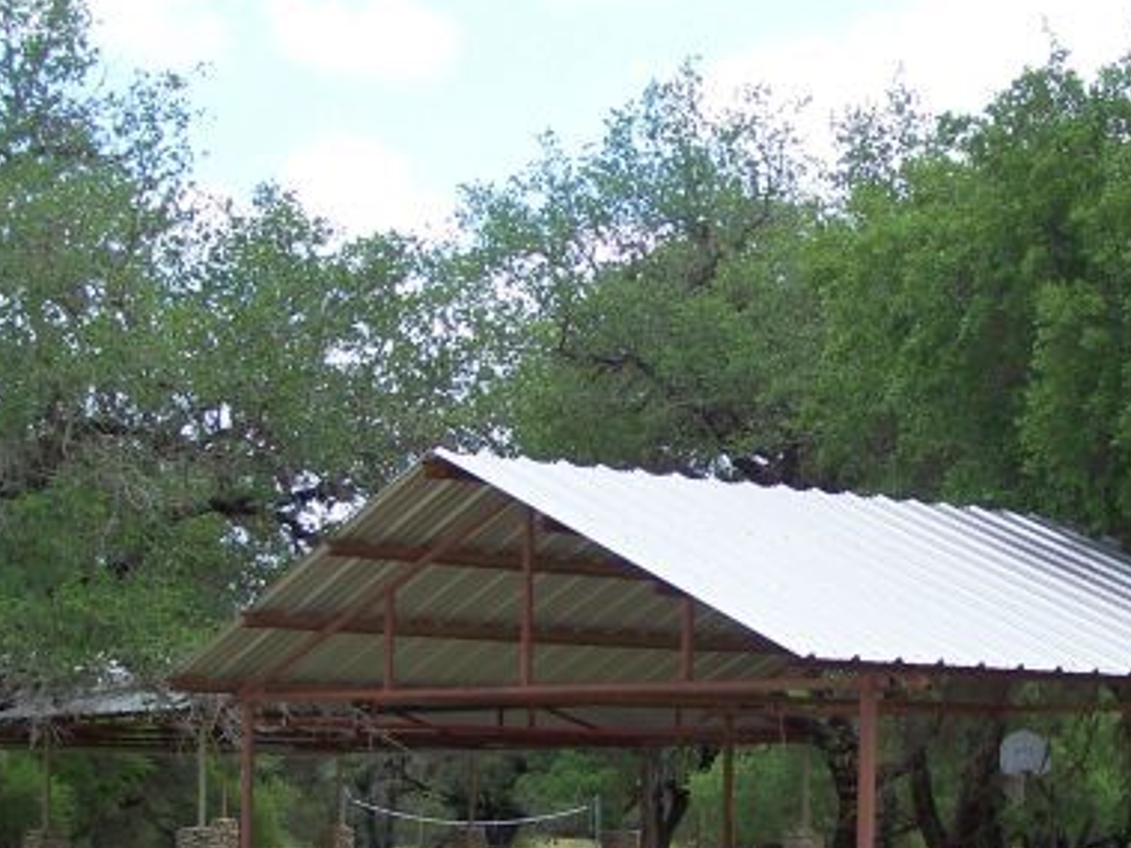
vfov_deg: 17.1
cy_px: 583
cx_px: 813
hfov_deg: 22.6
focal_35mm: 86
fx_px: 2810
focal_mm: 8.5
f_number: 3
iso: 80
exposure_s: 1/750
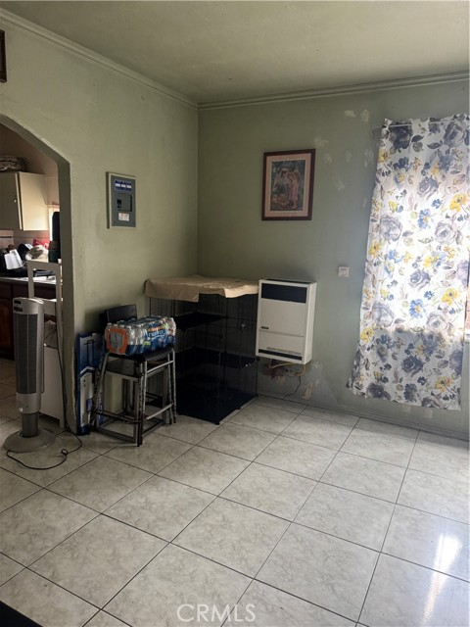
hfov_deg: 56.8
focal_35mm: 24
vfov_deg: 71.6
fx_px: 434
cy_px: 314
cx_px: 235
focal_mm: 6.76
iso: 200
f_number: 1.78
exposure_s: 1/61
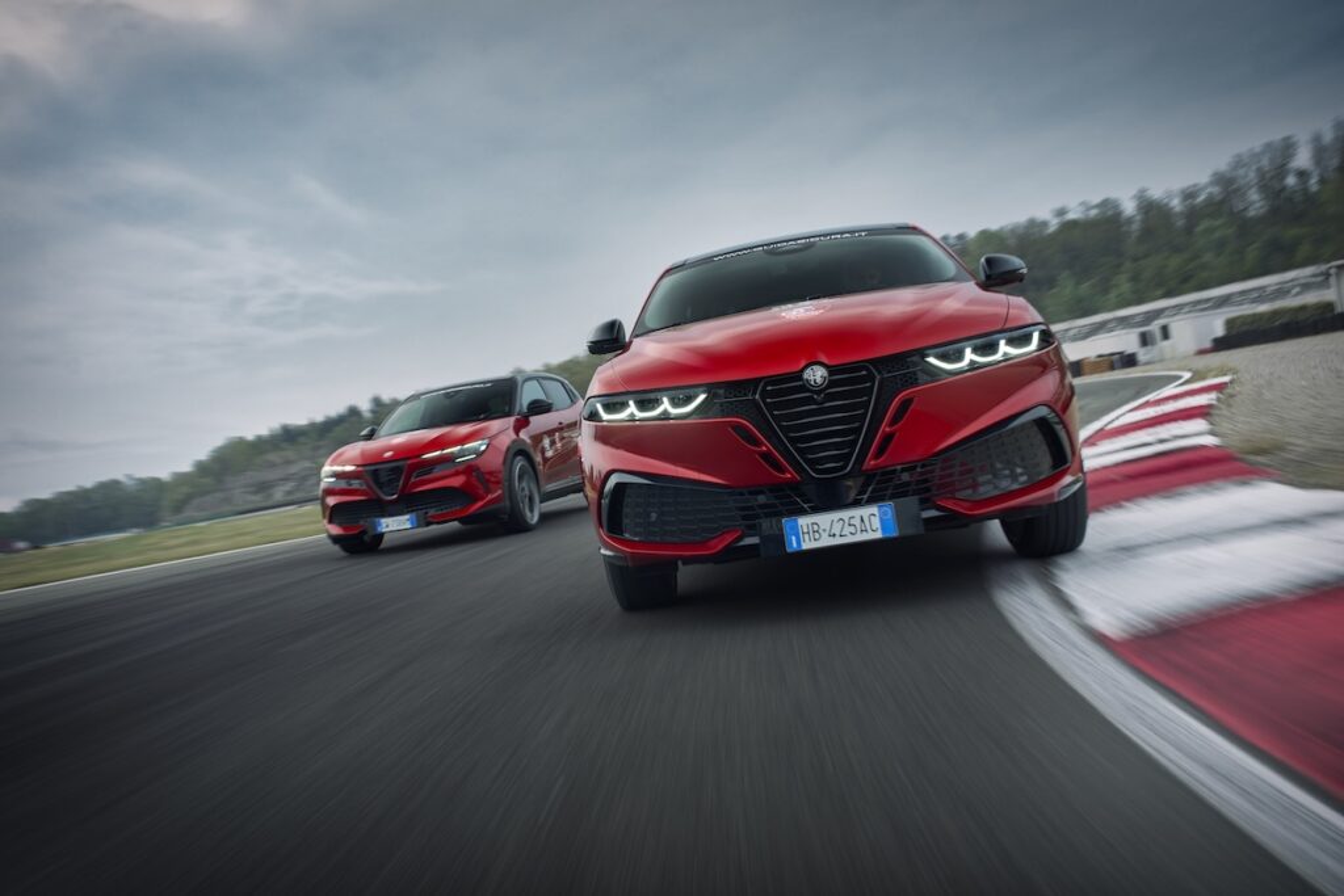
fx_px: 1195
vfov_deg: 41.1
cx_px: 672
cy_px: 448
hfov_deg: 58.7
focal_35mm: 32
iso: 200
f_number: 7.1
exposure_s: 1/40
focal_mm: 32
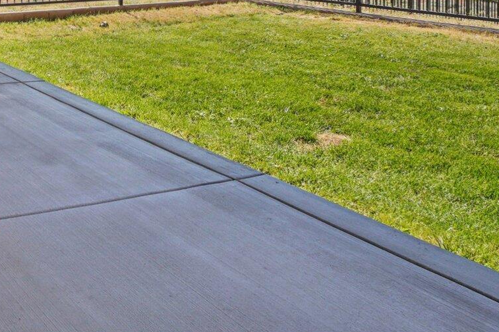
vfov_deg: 26.2
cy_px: -63
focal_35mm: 46
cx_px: -41
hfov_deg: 36.6
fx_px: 637
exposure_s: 1/1000
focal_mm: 17
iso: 400
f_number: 8
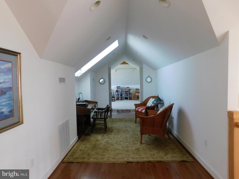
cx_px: 120
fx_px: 159
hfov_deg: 73.9
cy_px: 90
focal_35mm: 23
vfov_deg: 58.9
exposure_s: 1/40
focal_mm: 4
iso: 125
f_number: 3
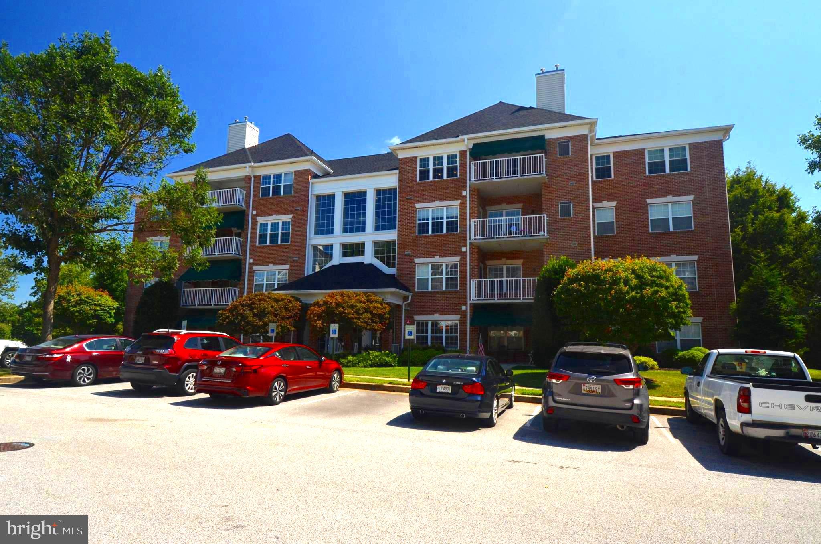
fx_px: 478
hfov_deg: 81.3
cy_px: 272
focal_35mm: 21
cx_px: 410
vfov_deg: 59.3
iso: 500
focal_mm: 14
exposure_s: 1/320
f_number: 9
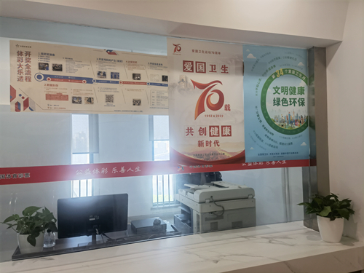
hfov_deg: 65.3
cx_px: 182
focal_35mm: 27
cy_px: 136
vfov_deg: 51.4
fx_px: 284
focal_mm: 6.67
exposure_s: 1/100
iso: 100
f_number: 1.9
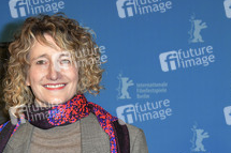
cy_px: 139
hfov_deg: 22.9
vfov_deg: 15.3
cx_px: 51
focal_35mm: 88
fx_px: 564
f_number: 5.6
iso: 2500
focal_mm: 42
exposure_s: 1/250
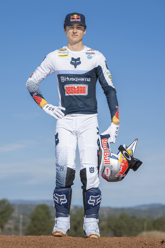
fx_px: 894
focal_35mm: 130
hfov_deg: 10.6
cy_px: 124
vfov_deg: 15.8
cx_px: 82
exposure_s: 1/1600
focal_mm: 130
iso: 200
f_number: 5.6
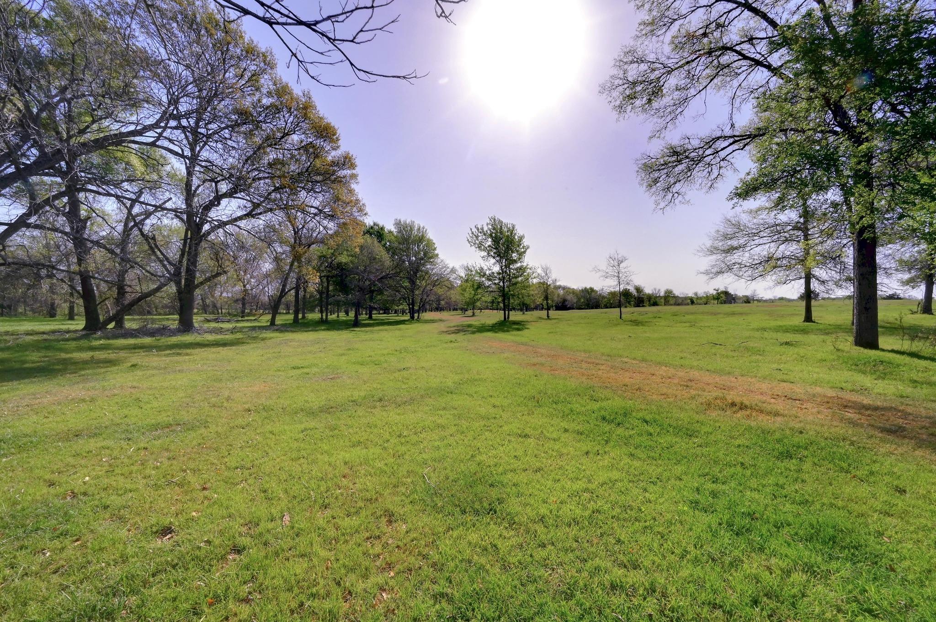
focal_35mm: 14
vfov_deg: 81.1
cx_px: 468
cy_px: 311
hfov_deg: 104.3
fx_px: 364
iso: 2000
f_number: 22
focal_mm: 14
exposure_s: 1/320
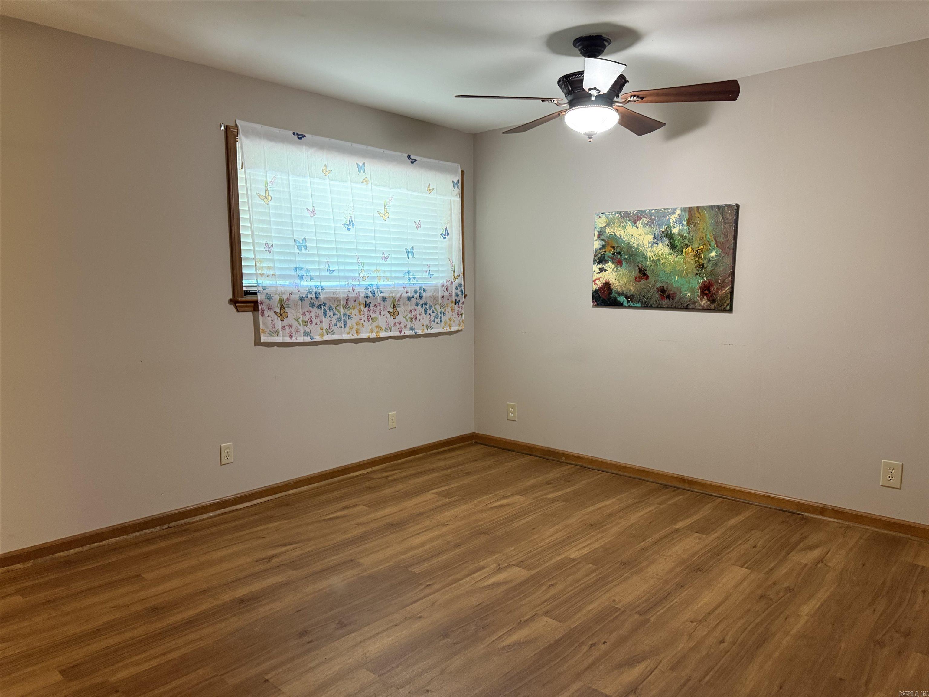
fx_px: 644
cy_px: 348
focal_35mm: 24
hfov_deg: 71.6
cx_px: 464
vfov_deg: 56.8
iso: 500
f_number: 1.78
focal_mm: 6.76
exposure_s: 1/60
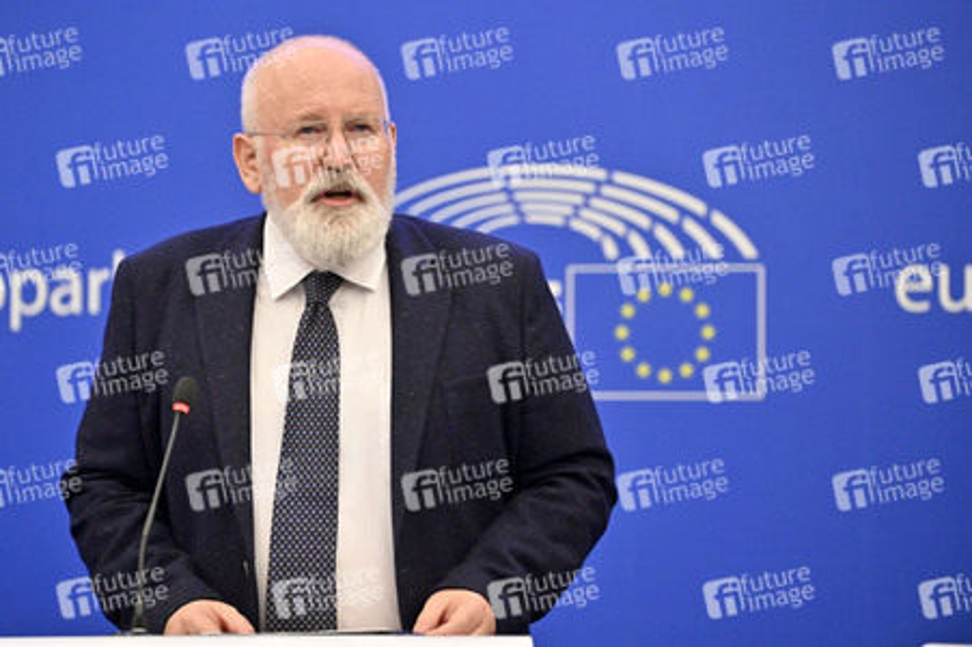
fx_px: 3642
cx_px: 486
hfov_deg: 15.2
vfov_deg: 10.1
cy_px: 324
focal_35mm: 135
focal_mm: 135
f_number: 2.8
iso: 5000
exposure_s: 1/1000
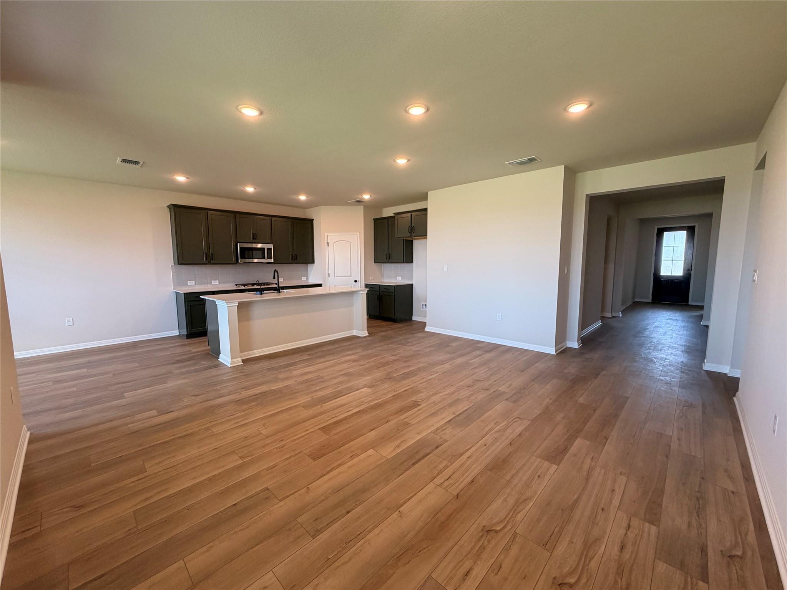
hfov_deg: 102.1
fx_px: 318
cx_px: 394
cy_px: 295
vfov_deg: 85.7
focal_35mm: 14
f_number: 2.2
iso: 200
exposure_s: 1/120
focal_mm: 2.22
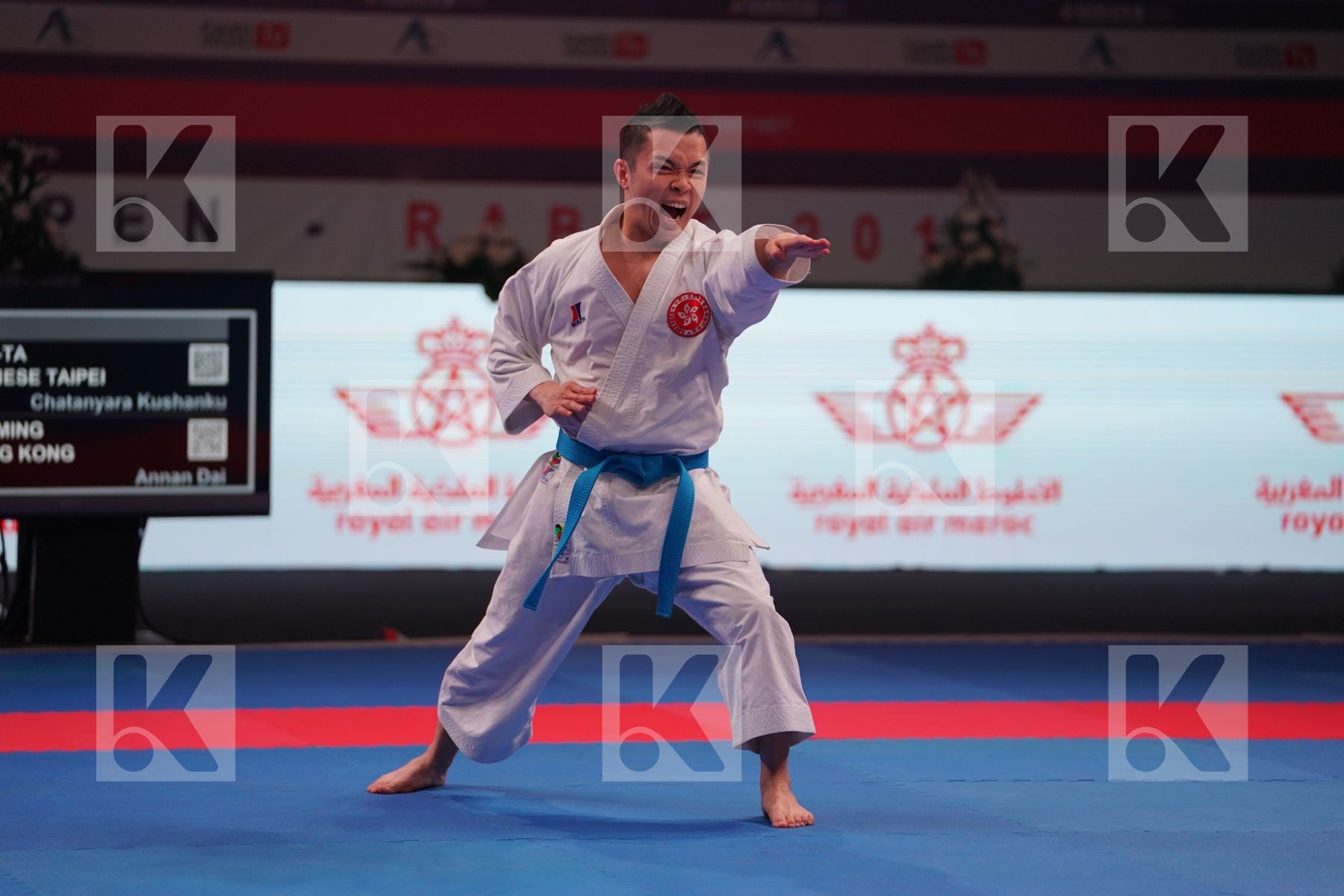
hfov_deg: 14.1
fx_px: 5450
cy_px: 448
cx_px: 672
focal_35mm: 146
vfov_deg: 9.4
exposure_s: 1/500
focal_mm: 146
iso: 800
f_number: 2.8
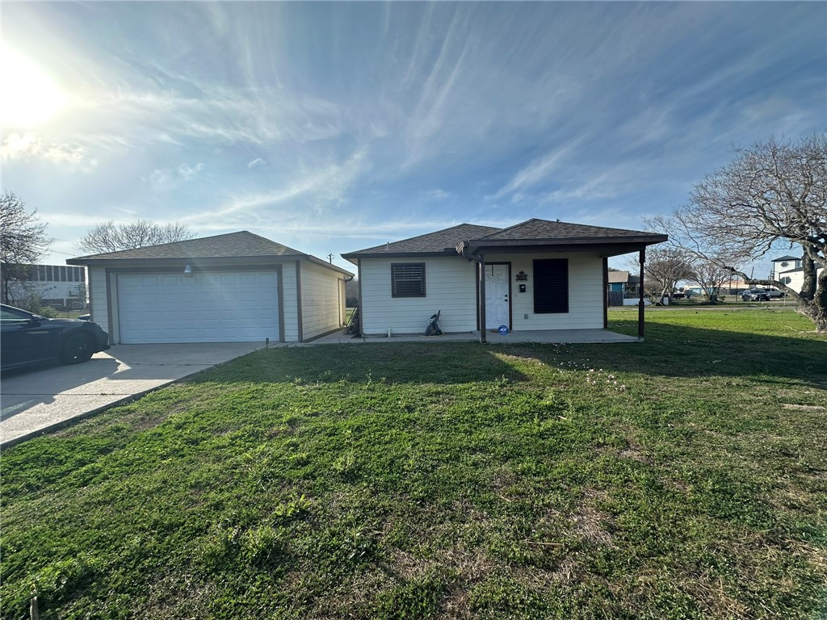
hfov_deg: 102.1
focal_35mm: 14
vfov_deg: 85.7
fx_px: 334
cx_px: 414
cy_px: 310
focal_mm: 2.22
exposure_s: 1/2257
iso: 50
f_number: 2.2
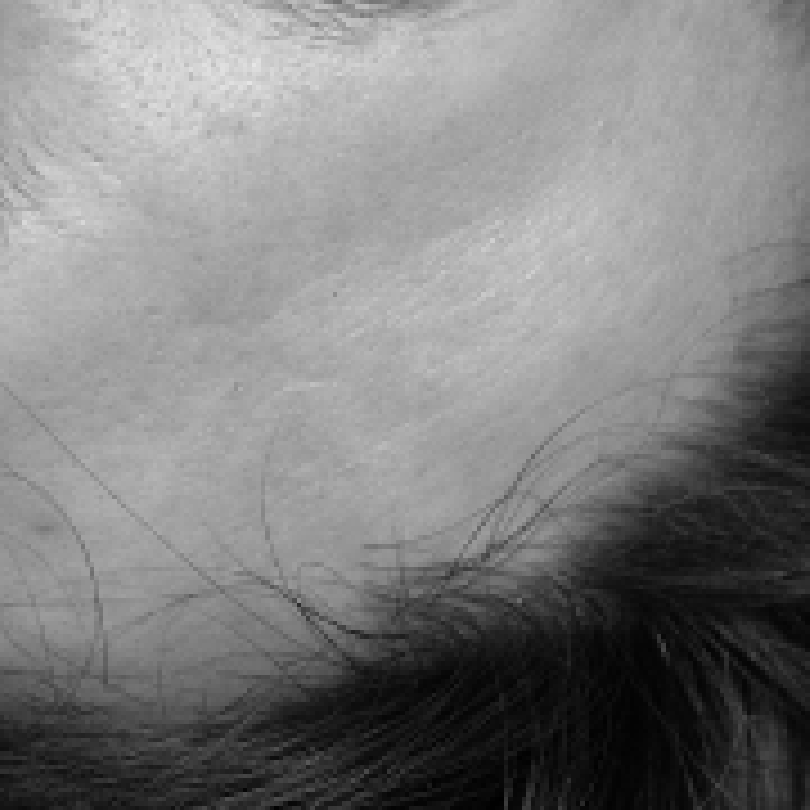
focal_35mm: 300
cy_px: -340
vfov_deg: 5.8
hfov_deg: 5.7
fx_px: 7942
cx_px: -819
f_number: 4
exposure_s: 1/60
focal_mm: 50
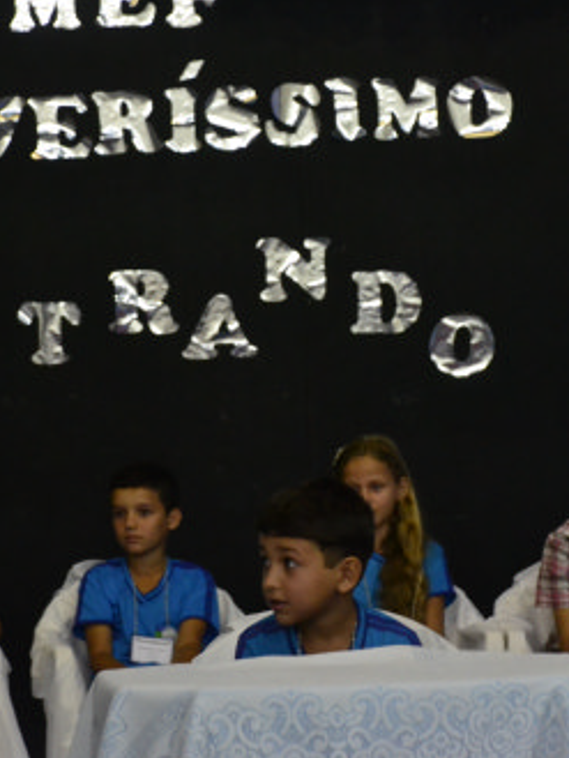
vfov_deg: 10.0
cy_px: 379
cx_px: 405
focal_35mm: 197
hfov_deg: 7.5
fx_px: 4315
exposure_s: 1/30
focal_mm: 90
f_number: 5.6
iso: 3200
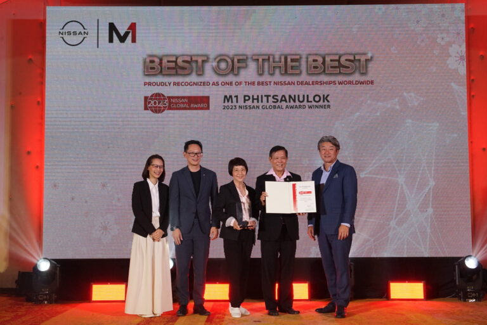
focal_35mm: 50
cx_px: 244
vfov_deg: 27.0
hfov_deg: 39.6
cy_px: 162
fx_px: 677
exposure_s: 1/125
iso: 3200
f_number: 14
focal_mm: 50
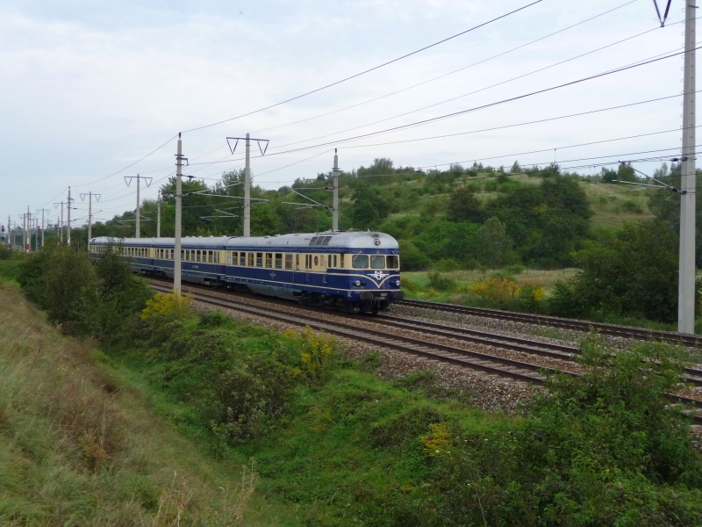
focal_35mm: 45
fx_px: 913
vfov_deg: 32.2
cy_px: 264
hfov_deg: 42.1
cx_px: 351
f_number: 4.1
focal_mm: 7.6
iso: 250
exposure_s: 1/500
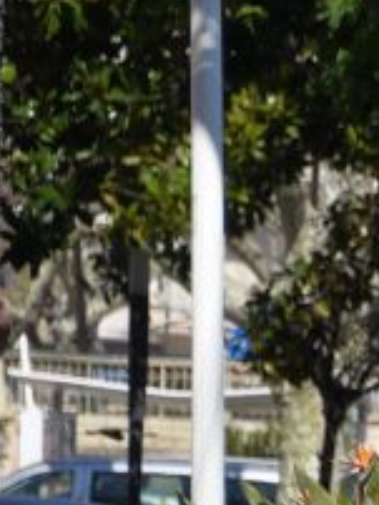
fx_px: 10718
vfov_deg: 2.7
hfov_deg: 2.0
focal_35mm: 735
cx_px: 1152
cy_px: 585
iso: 100
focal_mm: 150
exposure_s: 1/640
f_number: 5.6
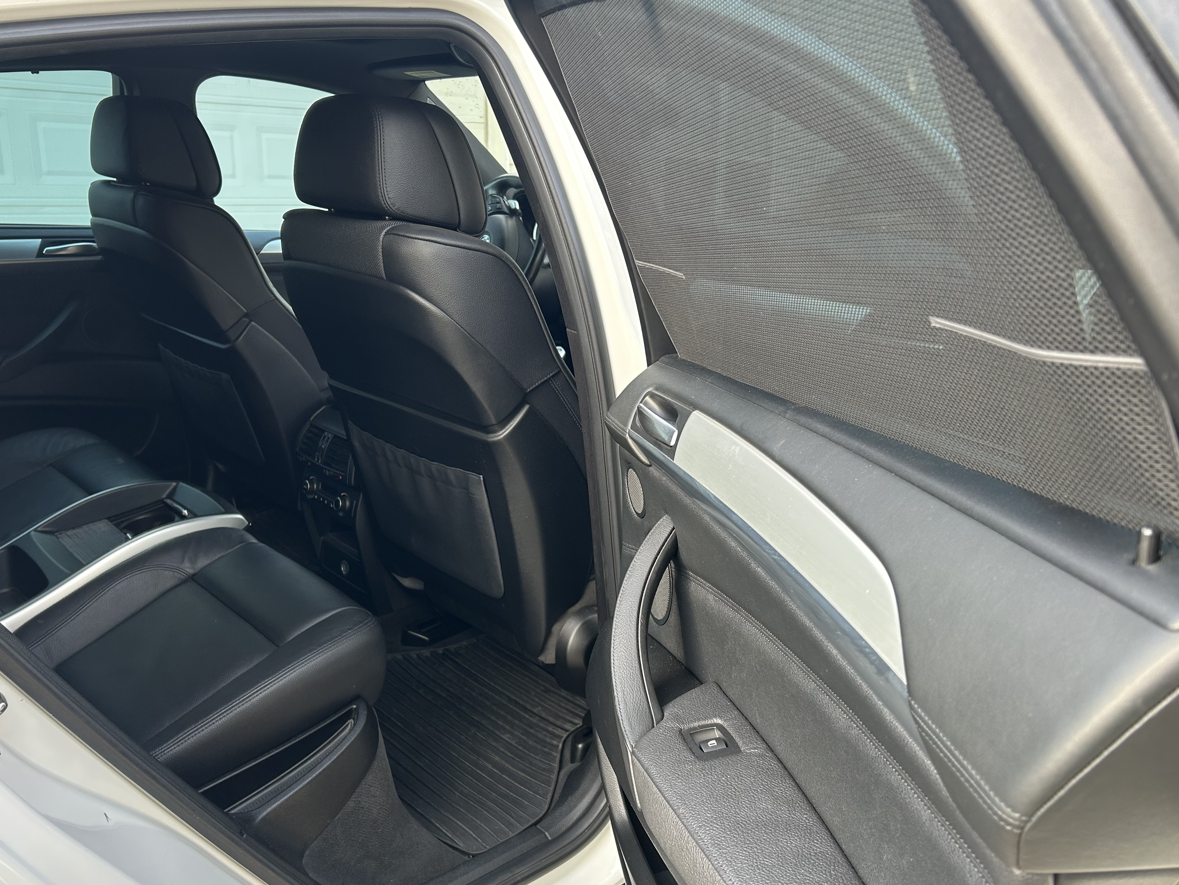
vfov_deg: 46.8
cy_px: 453
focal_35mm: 30
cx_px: 539
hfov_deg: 59.9
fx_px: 1022
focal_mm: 5.7
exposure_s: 1/121
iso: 64
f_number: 1.5
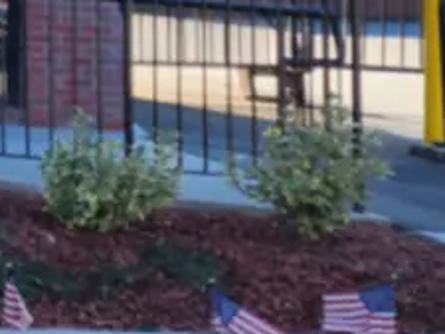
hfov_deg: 12.1
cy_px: -143
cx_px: -669
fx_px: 1608
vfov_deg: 11.4
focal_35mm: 125
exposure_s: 1/235
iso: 12
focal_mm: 6.4
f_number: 1.8
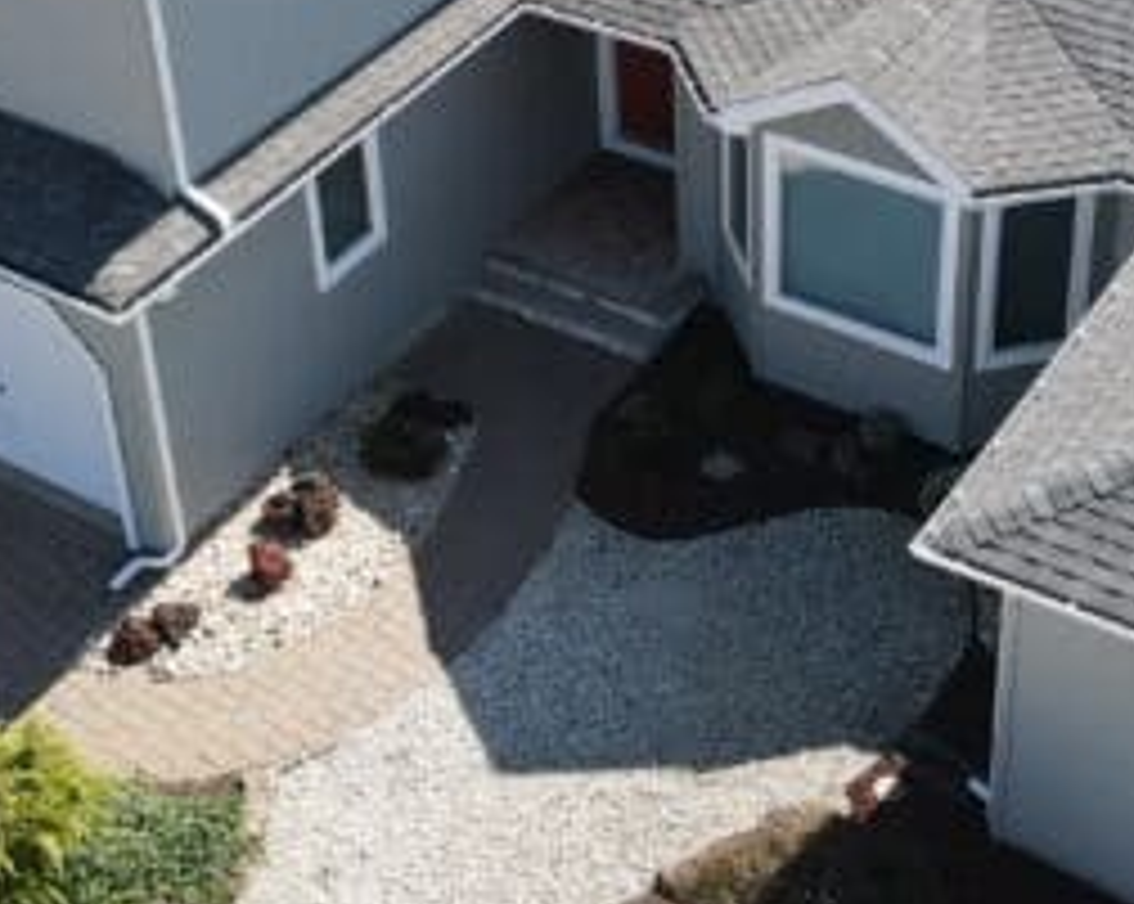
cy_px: 139
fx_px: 2246
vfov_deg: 22.4
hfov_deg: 28.2
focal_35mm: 67
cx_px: 698
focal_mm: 4.5
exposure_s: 1/350
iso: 100
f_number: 2.8
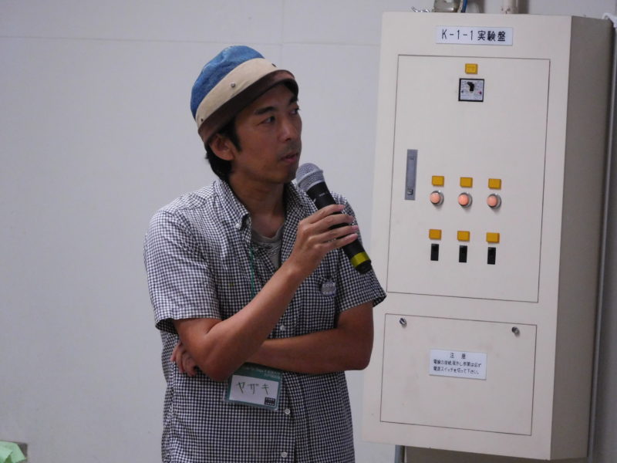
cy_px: 232
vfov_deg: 7.4
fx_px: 3565
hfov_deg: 9.9
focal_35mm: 200
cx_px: 308
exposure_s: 1/30
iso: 560
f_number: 5.4
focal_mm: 35.7
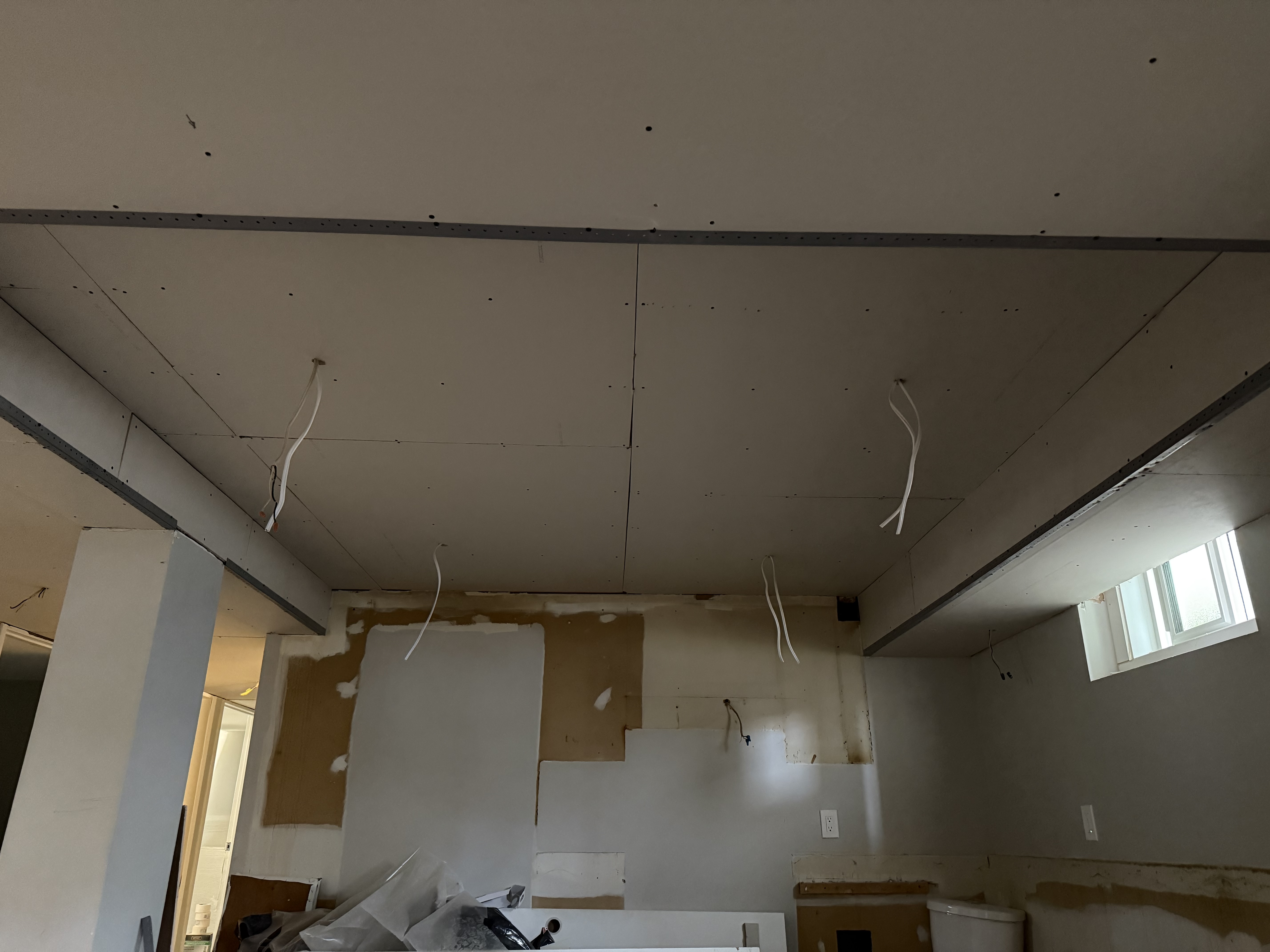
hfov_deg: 71.6
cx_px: 635
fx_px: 881
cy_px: 476
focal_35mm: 24
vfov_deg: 56.8
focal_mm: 6.76
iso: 1000
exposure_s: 1/31
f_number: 1.78
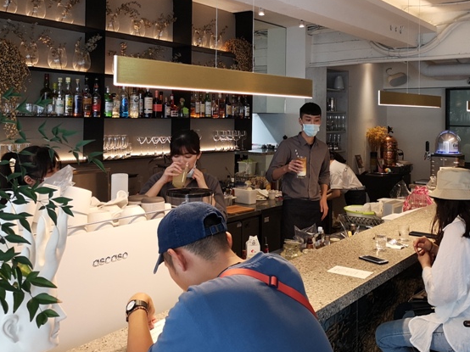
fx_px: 529
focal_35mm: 39
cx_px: 264
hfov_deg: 47.8
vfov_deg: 36.3
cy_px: 109
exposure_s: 1/120
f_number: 1.8
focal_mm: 3.95
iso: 250
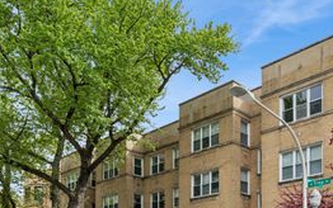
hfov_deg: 50.9
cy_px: 207
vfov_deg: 32.6
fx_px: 327
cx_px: 264
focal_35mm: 36
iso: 200
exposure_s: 1/250
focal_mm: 18.5
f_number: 11
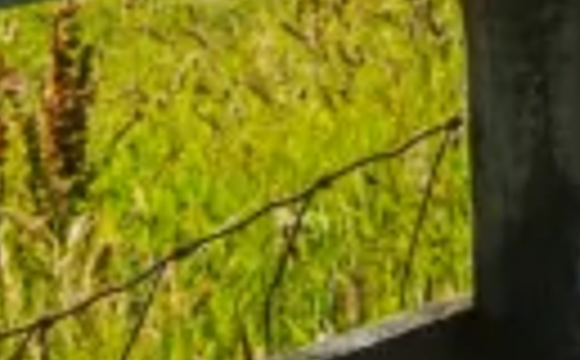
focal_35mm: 390
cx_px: 2190
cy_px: -533
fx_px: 6151
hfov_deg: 4.9
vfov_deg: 3.3
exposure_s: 1/30
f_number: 13
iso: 100
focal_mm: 32
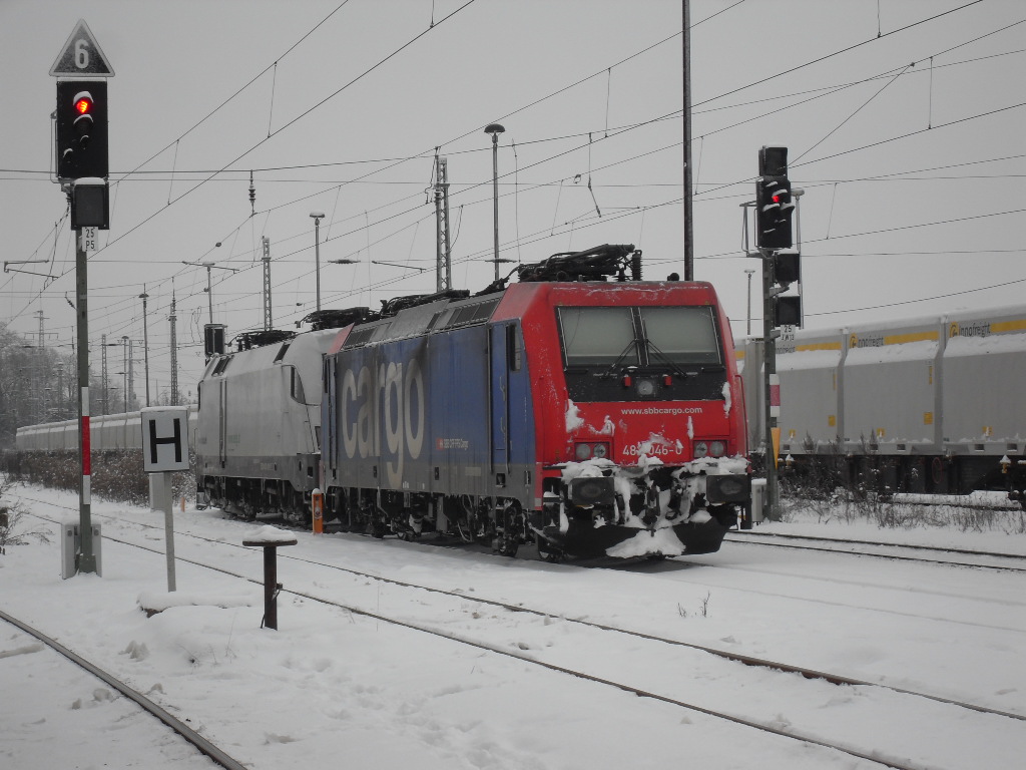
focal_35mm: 102
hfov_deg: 19.3
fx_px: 3023
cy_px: 385
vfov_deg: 14.5
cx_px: 513
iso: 80
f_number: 5.2
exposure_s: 1/180
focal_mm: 18.1
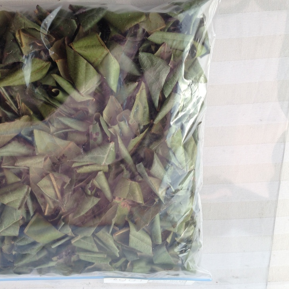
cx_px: 99
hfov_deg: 42.3
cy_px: 144
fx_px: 368
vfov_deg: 42.8
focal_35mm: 39
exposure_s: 1/306
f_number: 2.4
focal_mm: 4.12
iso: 50
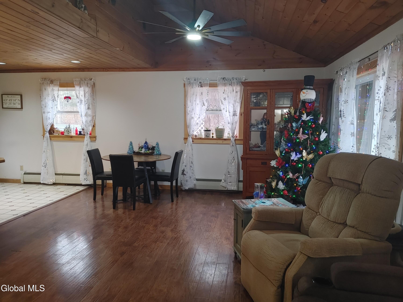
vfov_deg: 53.1
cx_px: 202
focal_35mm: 26
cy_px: 151
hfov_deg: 67.3
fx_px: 303
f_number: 1.8
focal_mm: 4.81
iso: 450
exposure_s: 1/60
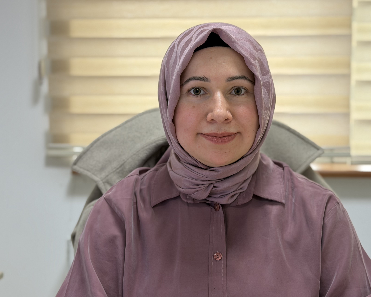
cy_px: 155
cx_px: 206
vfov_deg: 25.8
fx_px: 648
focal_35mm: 59
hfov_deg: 31.9
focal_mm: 6.76
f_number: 1.78
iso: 125
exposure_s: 1/50
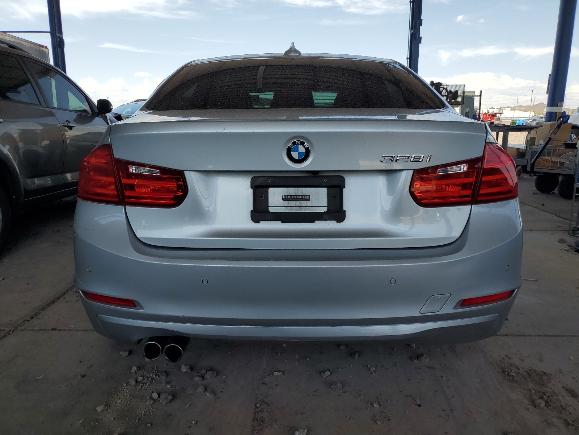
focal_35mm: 26
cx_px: 290
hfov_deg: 67.3
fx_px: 435
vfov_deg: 53.1
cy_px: 218
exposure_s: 1/1667
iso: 50
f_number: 1.5
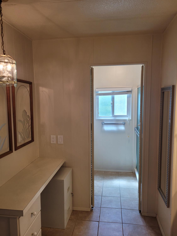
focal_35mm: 26
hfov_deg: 53.1
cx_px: 88
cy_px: 118
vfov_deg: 67.3
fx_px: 177
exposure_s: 1/120
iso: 100
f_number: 1.8
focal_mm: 5.4
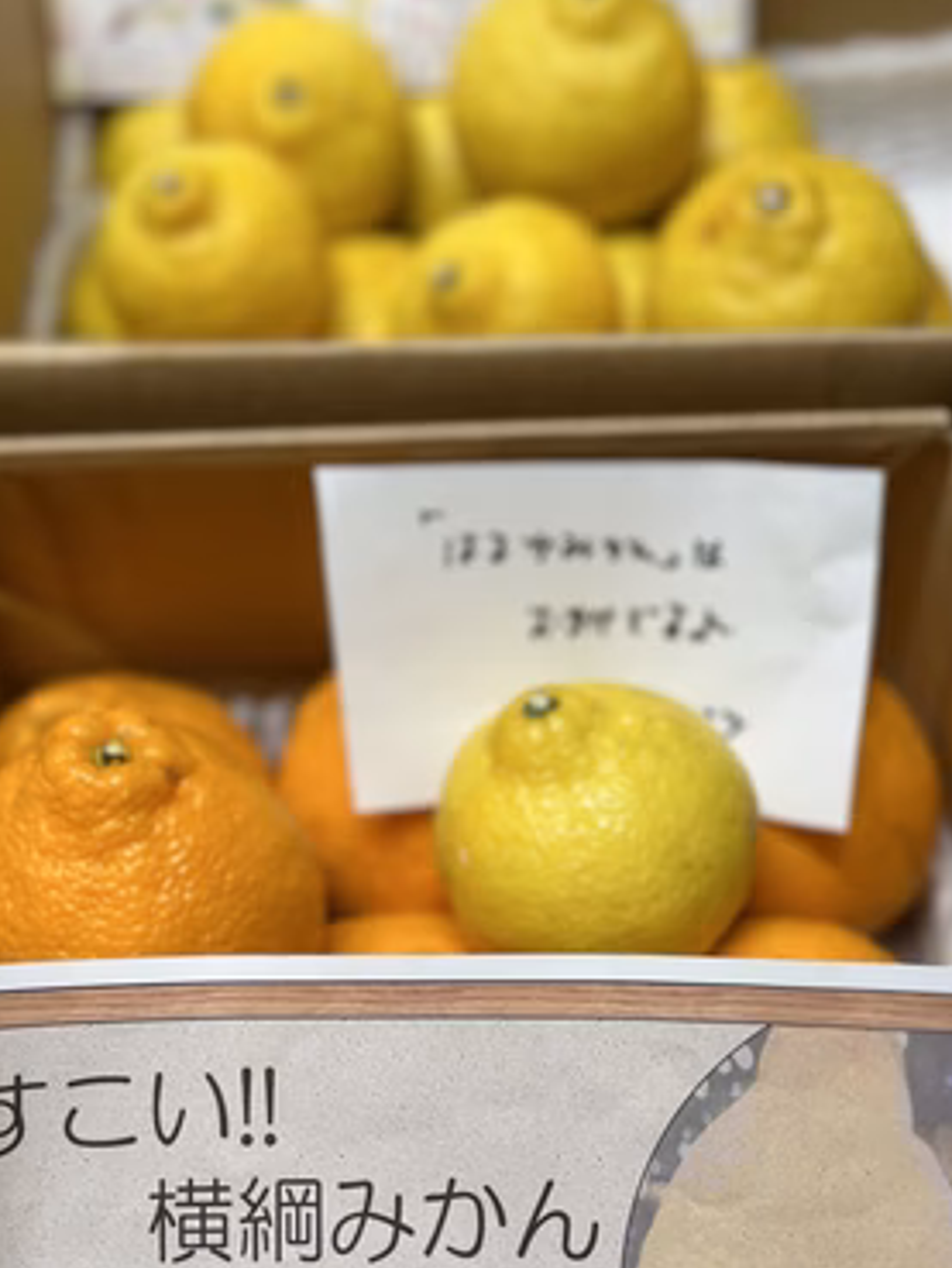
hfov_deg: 28.0
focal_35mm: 52
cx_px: 447
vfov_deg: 36.8
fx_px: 1906
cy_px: 677
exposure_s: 1/61
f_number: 1.78
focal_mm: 6.86
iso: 100
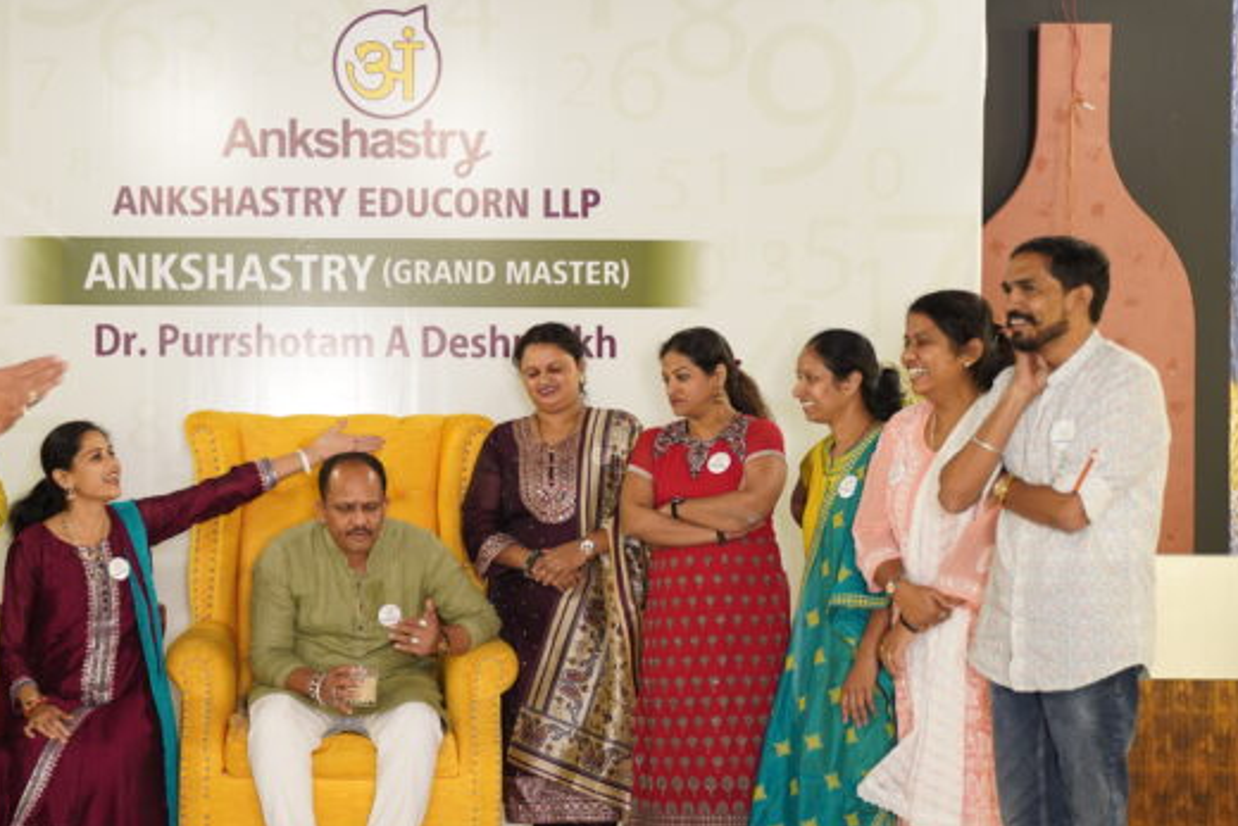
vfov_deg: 20.9
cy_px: 490
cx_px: 329
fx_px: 2236
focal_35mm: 65
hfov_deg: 30.5
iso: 2000
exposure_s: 1/80
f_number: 2.8
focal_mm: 44
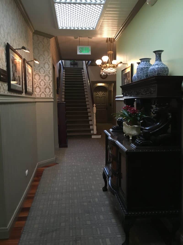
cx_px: 92
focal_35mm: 29
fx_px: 204
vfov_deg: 61.7
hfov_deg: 48.2
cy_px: 122
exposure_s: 1/15
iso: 200
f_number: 2.2
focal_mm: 4.15
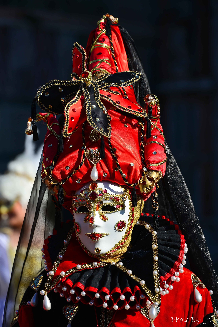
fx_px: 1497
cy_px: 164
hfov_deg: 8.3
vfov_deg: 12.4
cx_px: 109
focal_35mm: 165
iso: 100
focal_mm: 165
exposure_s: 1/1250
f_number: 4.5
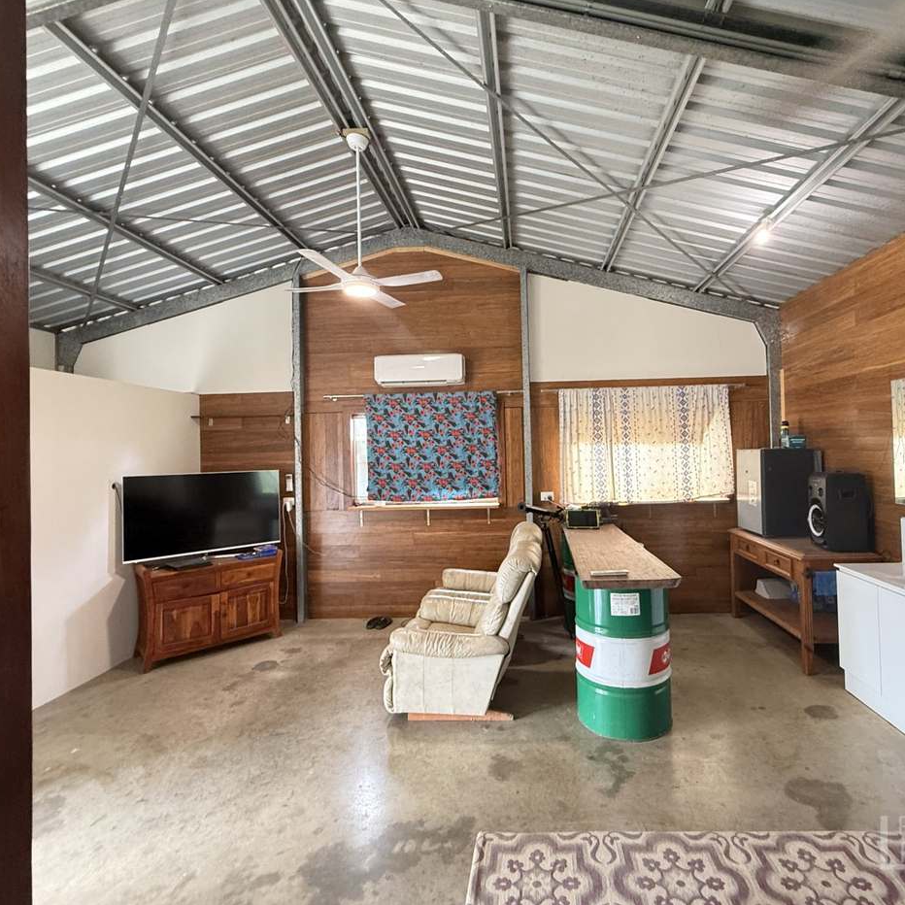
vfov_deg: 84.0
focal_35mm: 17
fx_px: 503
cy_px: 441
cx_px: 518
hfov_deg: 83.4
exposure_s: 1/50
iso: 400
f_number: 2.2
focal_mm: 2.22
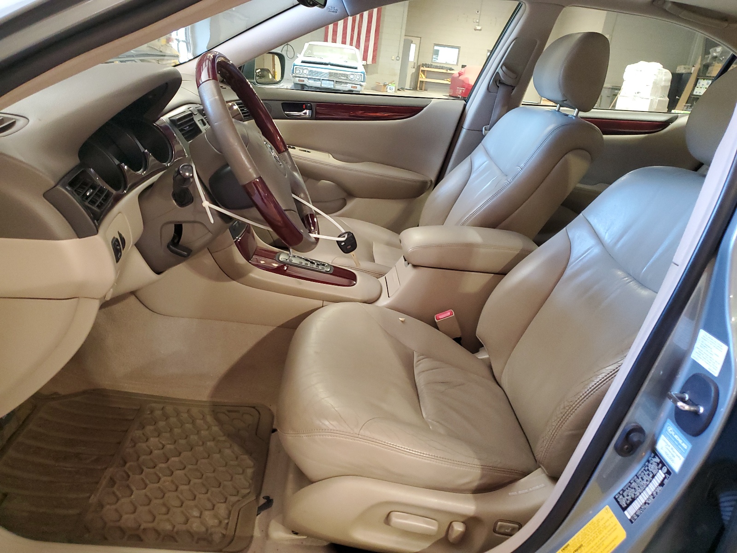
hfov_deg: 67.3
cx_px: 368
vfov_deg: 53.1
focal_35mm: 26
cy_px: 276
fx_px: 554
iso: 305
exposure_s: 1/40
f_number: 1.5
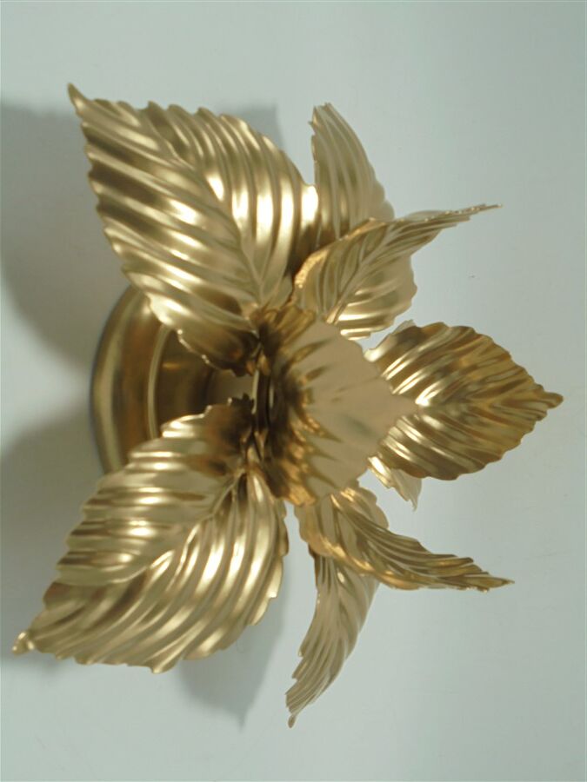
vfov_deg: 43.9
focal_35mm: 43
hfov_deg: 33.6
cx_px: 294
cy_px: 391
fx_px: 972
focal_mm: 7.8
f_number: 4.5
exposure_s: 1/80
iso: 100
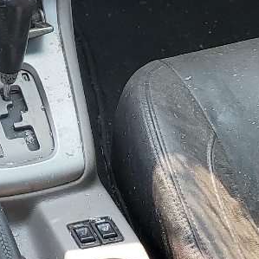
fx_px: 1041
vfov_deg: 14.1
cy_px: 76
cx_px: -55
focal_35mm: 123
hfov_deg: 13.8
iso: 50
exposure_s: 1/333
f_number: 1.5
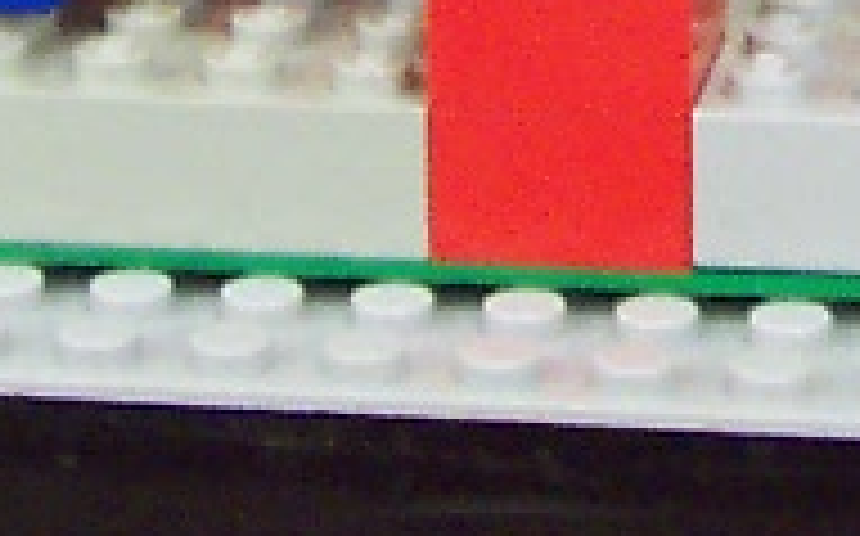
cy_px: -761
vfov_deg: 5.1
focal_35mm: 247
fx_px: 5784
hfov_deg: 8.3
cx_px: 1234
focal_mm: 5.6
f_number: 2.8
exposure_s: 1/10
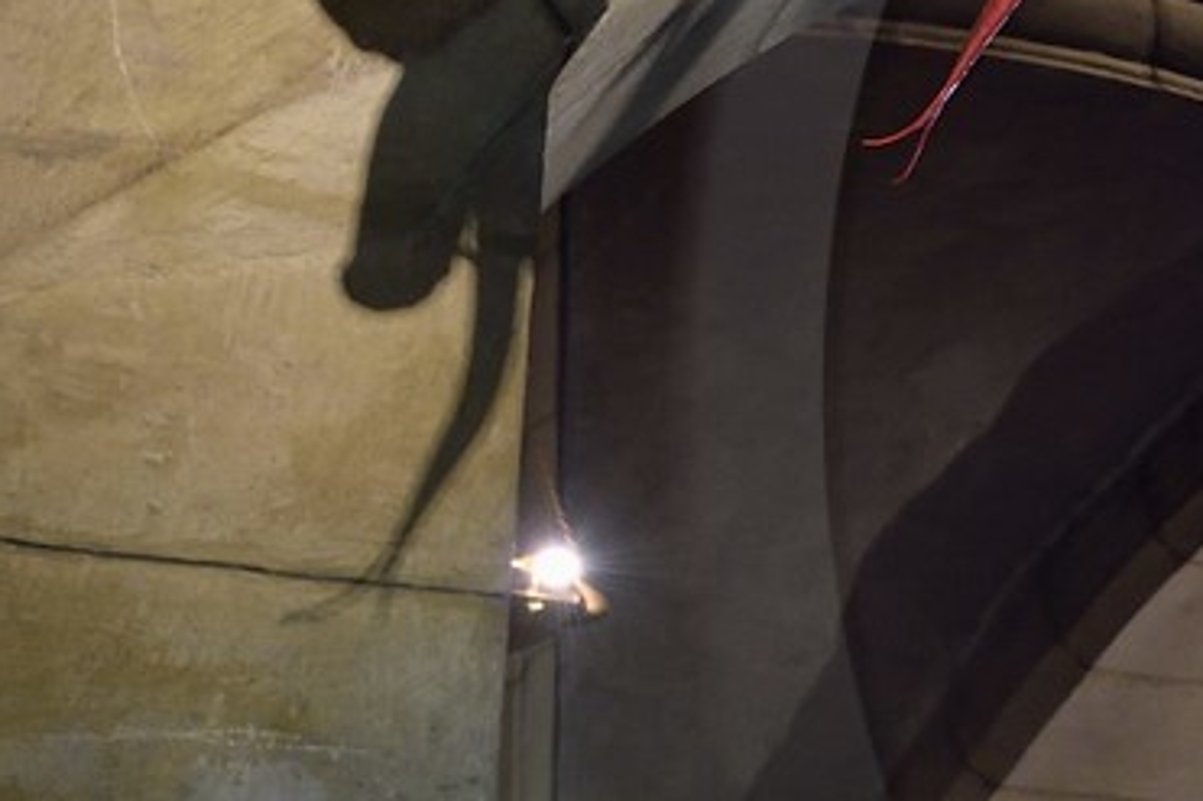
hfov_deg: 13.6
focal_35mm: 138
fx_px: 4609
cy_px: 399
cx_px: 2014
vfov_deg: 9.9
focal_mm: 32
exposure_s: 1/13
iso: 1250
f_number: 6.3
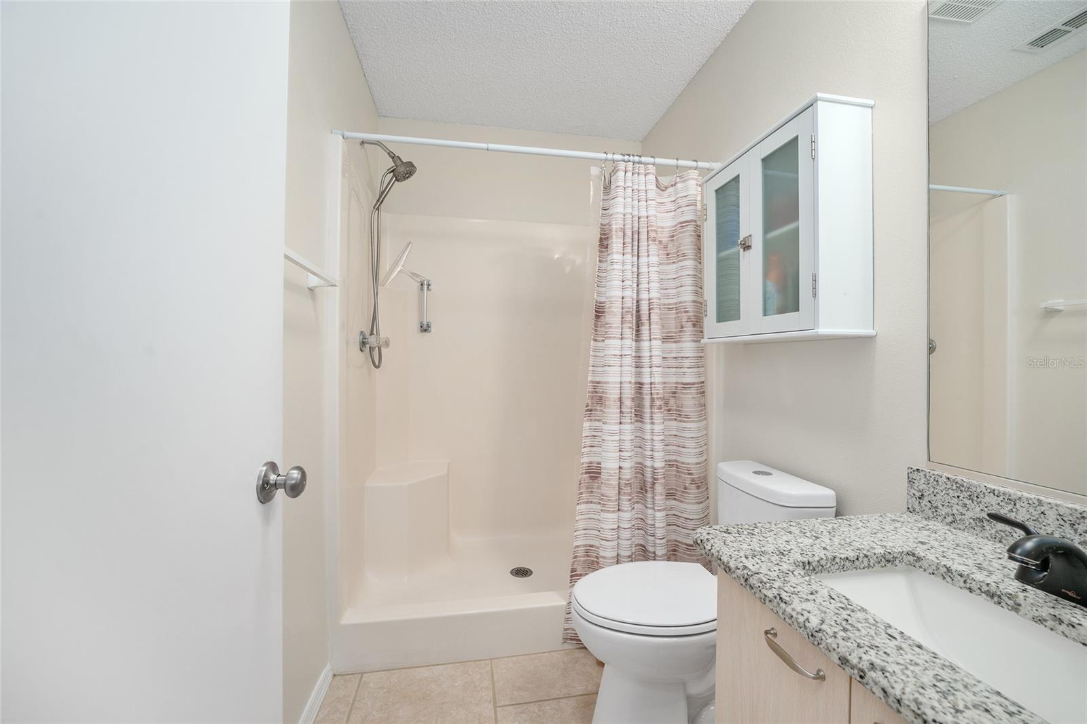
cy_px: 362
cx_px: 544
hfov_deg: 104.3
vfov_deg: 81.2
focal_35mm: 14
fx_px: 423
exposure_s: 1/10
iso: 400
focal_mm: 14
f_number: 7.1
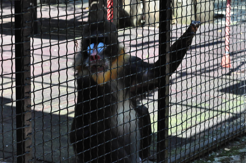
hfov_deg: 18.9
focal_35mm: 108
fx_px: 737
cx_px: 125
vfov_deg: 12.6
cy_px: 79
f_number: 8
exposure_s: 1/1000
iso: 3200
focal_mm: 70
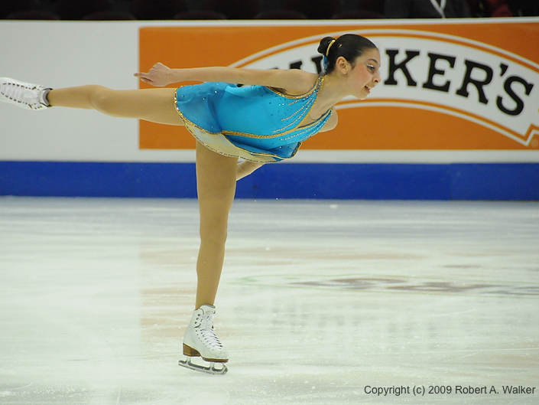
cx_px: 245
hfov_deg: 6.1
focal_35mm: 327
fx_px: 5093
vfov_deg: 4.5
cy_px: 202
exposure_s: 1/800
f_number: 5.6
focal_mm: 200
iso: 3200
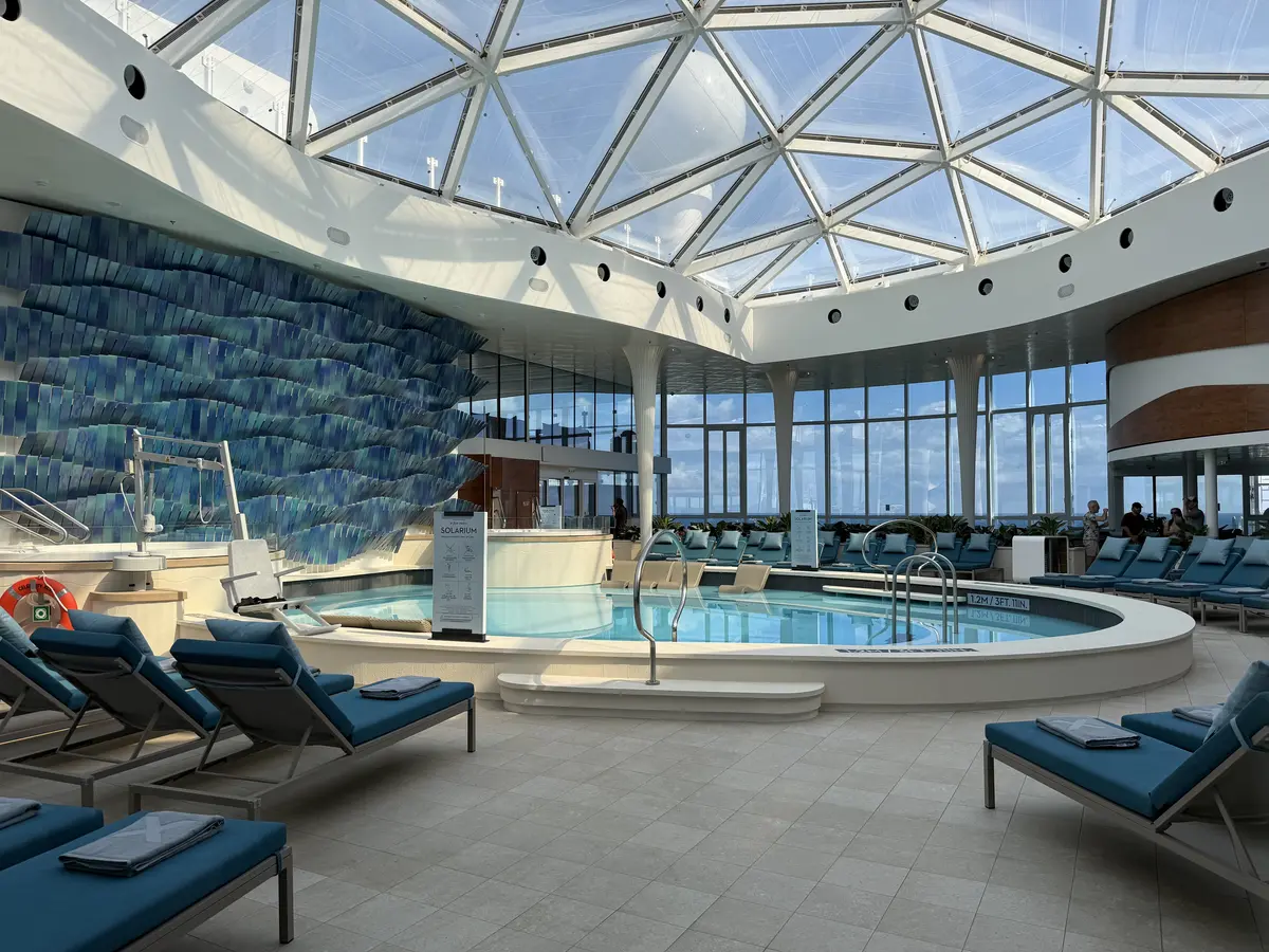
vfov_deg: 56.8
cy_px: 476
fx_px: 880
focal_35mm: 24
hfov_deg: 71.6
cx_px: 634
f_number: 1.78
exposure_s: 1/4975
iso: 80
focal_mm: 6.76
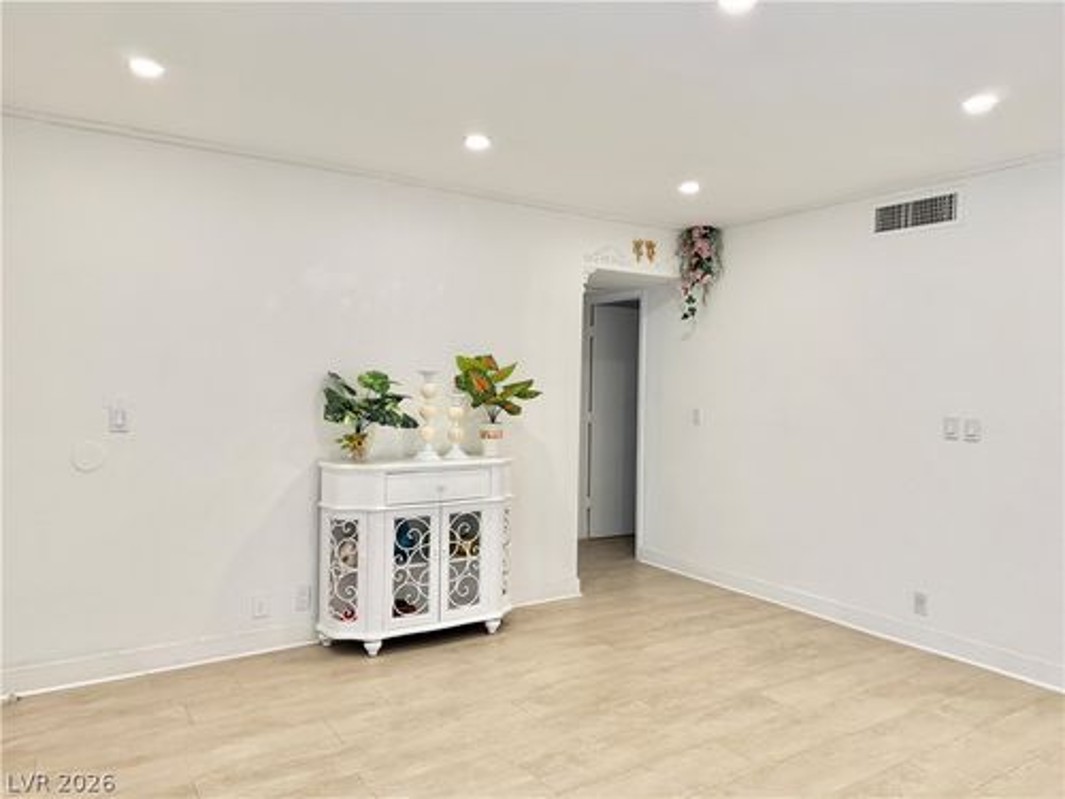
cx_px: 532
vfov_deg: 56.8
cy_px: 400
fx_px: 738
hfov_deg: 71.6
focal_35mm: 24
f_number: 1.78
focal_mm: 6.76
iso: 200
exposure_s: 1/240
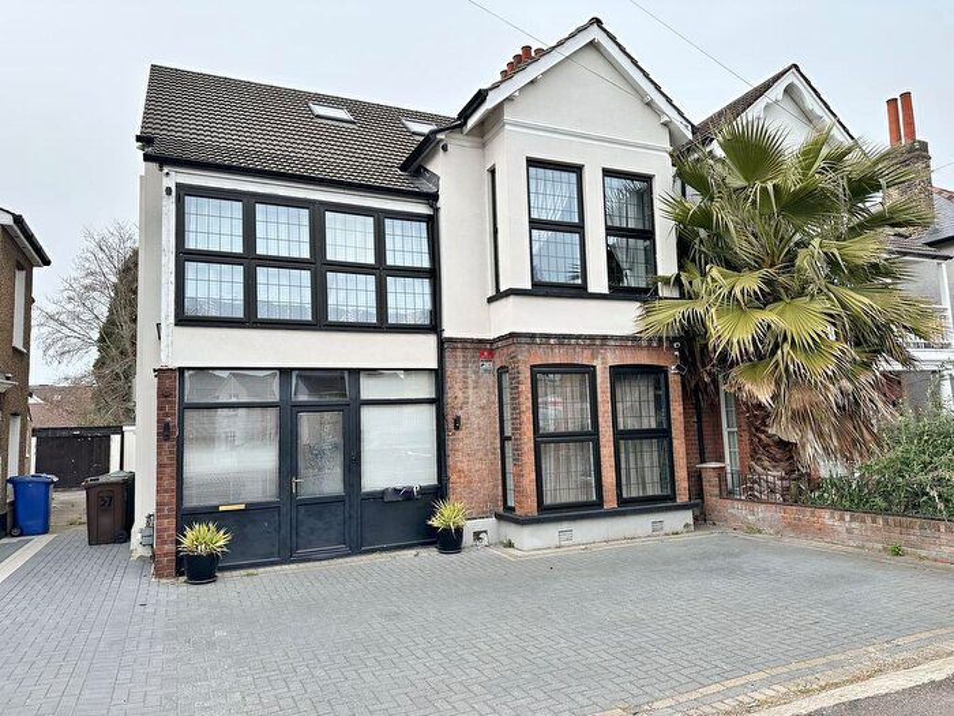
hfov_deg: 71.6
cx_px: 477
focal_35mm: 24
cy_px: 358
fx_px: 661
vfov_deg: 56.8
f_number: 1.78
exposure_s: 1/1241
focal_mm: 6.86
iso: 80
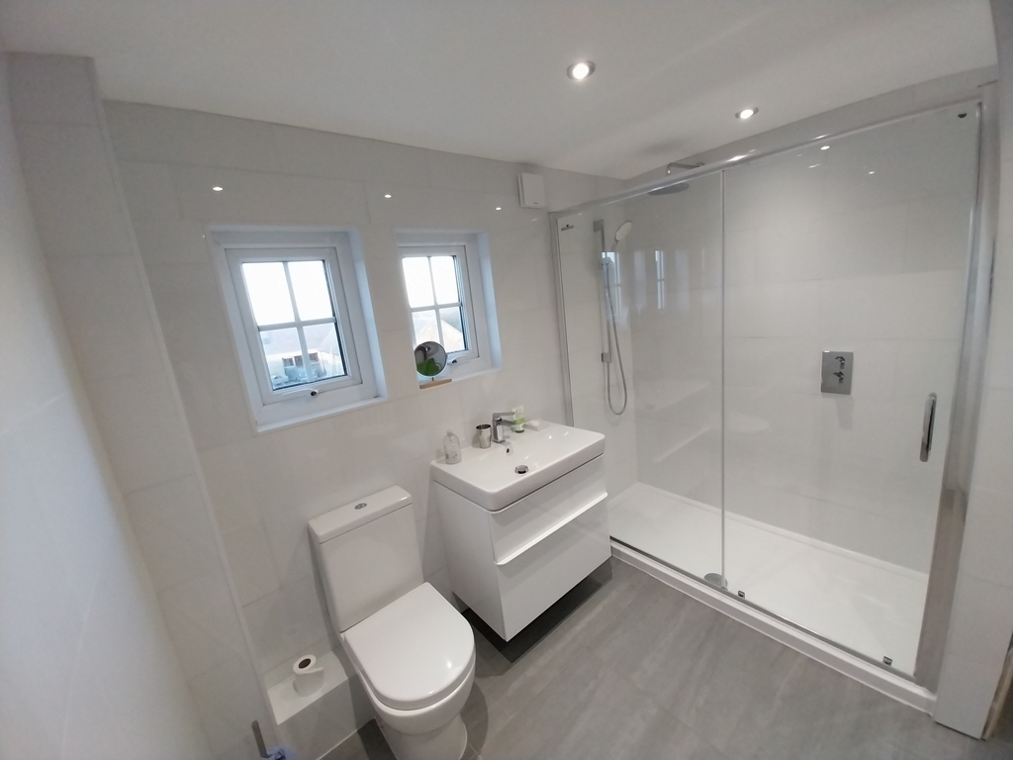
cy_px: 380
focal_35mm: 13
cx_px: 506
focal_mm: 1.13
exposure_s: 1/50.1
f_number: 2.2
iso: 161
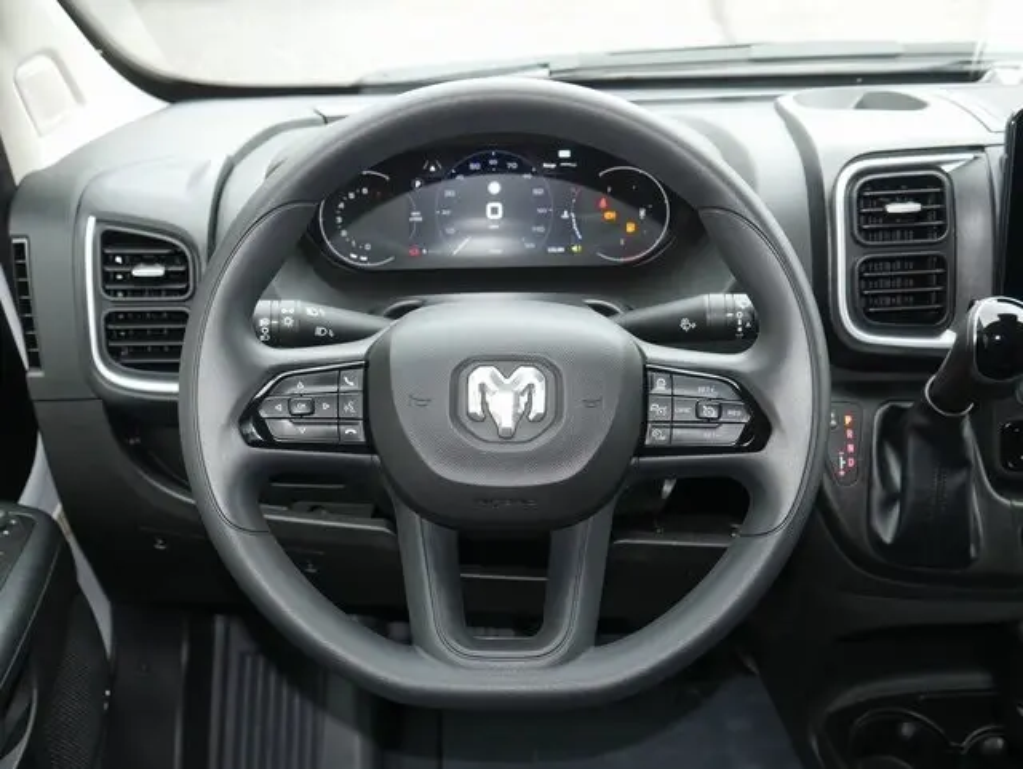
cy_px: 384
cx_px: 512
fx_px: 1065
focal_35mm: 36
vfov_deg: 39.7
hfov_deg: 51.3
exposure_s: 1/60
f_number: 5
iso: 500
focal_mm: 18
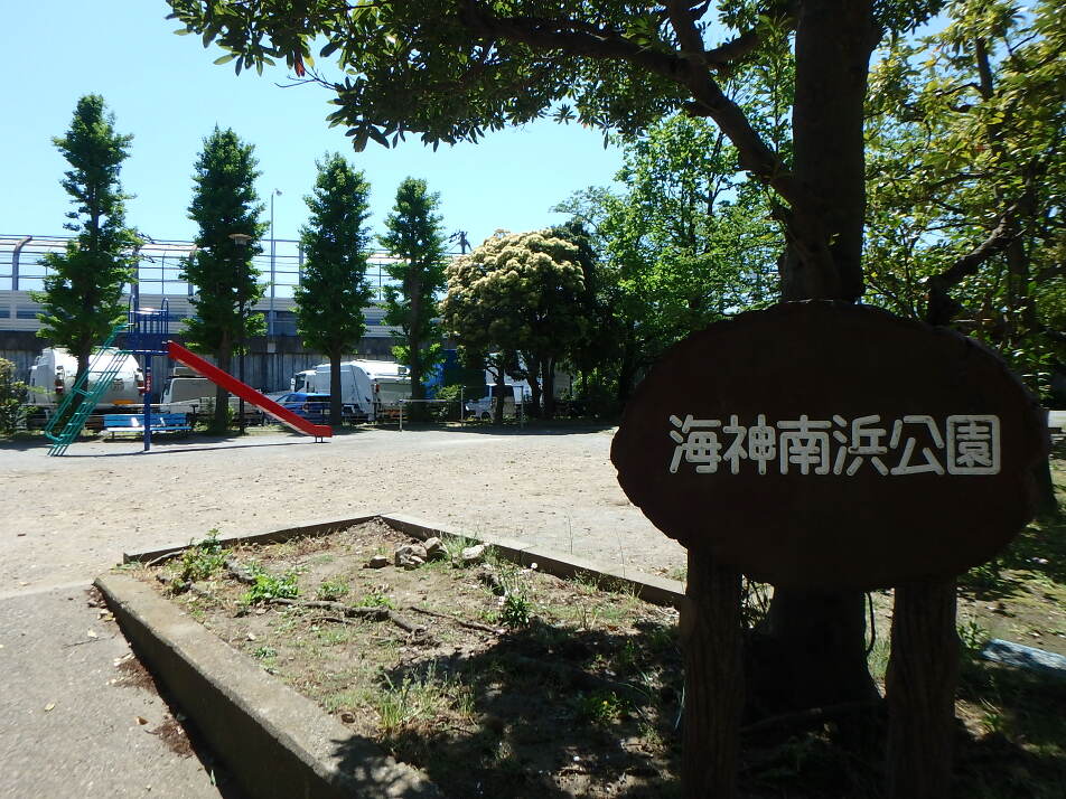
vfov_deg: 63.4
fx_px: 647
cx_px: 533
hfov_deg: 79.0
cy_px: 400
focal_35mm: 21
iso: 125
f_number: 3.5
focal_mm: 3.7
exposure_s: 1/800
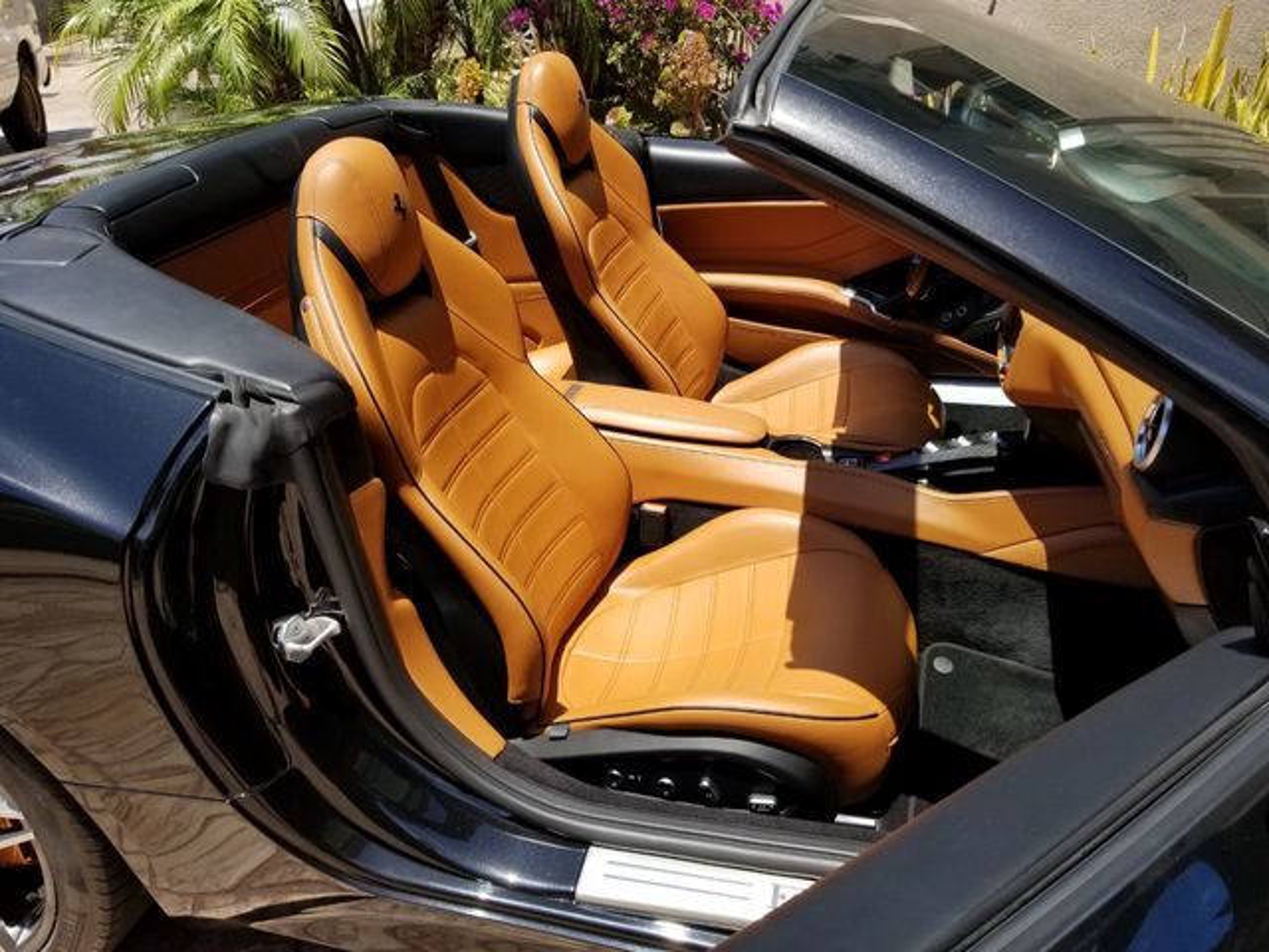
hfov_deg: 67.3
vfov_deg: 53.1
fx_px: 953
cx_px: 634
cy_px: 476
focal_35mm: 26
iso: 50
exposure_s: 1/1689
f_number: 1.7
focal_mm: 4.3
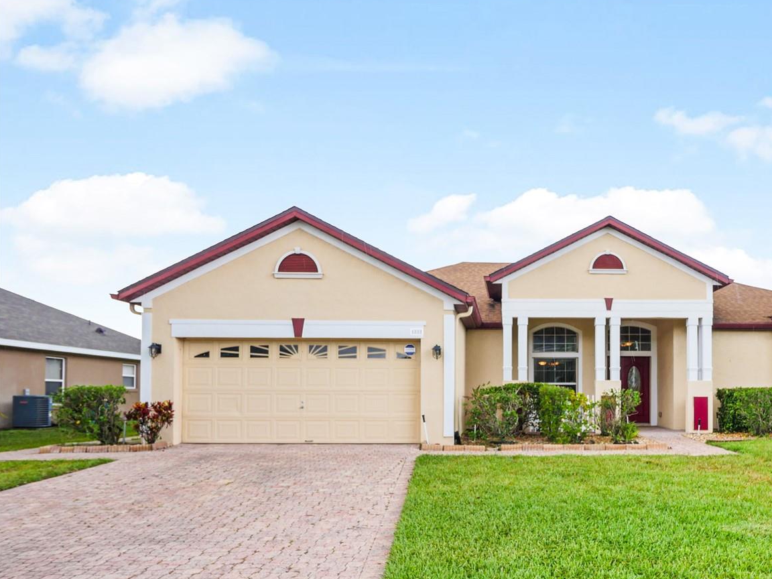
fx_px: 558
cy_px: 395
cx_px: 533
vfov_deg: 53.6
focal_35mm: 25
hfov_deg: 66.9
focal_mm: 9
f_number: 5
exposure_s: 1/160
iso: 200
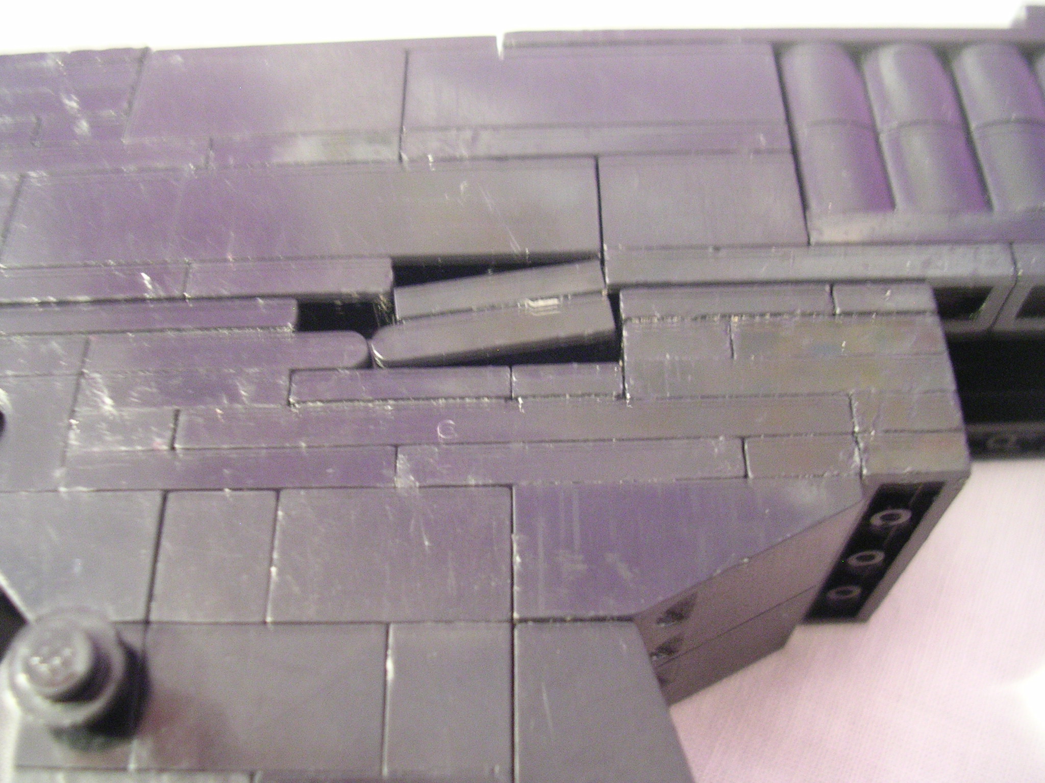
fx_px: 1147
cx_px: 522
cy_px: 392
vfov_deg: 37.7
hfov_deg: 49.0
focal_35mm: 38
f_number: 2.8
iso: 400
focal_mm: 5.8
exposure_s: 1.99
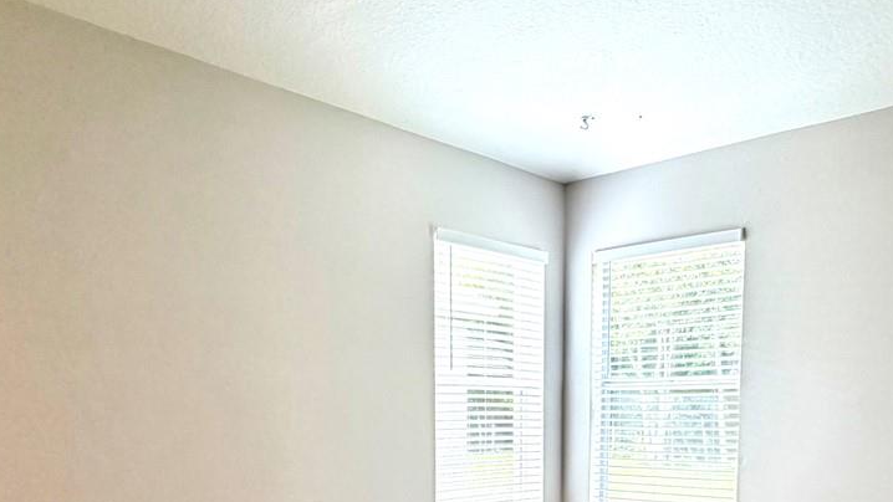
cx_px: 463
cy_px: 480
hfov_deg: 58.0
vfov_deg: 32.4
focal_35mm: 34
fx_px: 805
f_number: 2.2
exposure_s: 1/60
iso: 250
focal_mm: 2.22
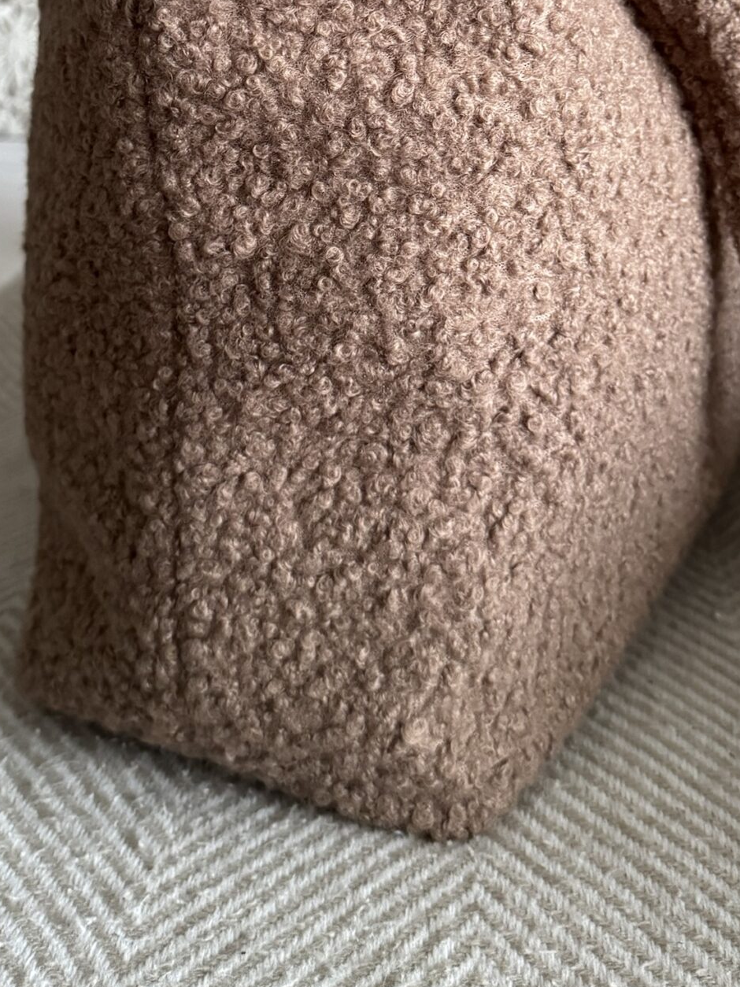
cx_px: 392
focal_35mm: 49
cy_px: 97
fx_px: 1397
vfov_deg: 36.5
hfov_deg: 29.7
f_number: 1.78
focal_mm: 6.76
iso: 640
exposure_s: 1/60
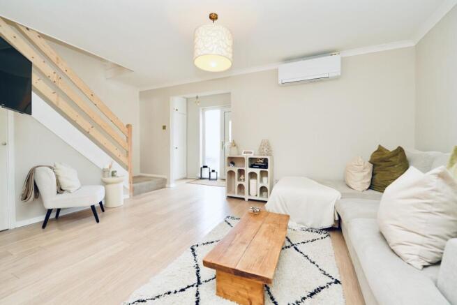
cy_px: 152
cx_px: 228
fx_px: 178
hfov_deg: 104.2
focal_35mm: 14
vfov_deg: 81.2
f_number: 4
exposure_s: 1/160
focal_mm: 14
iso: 1000
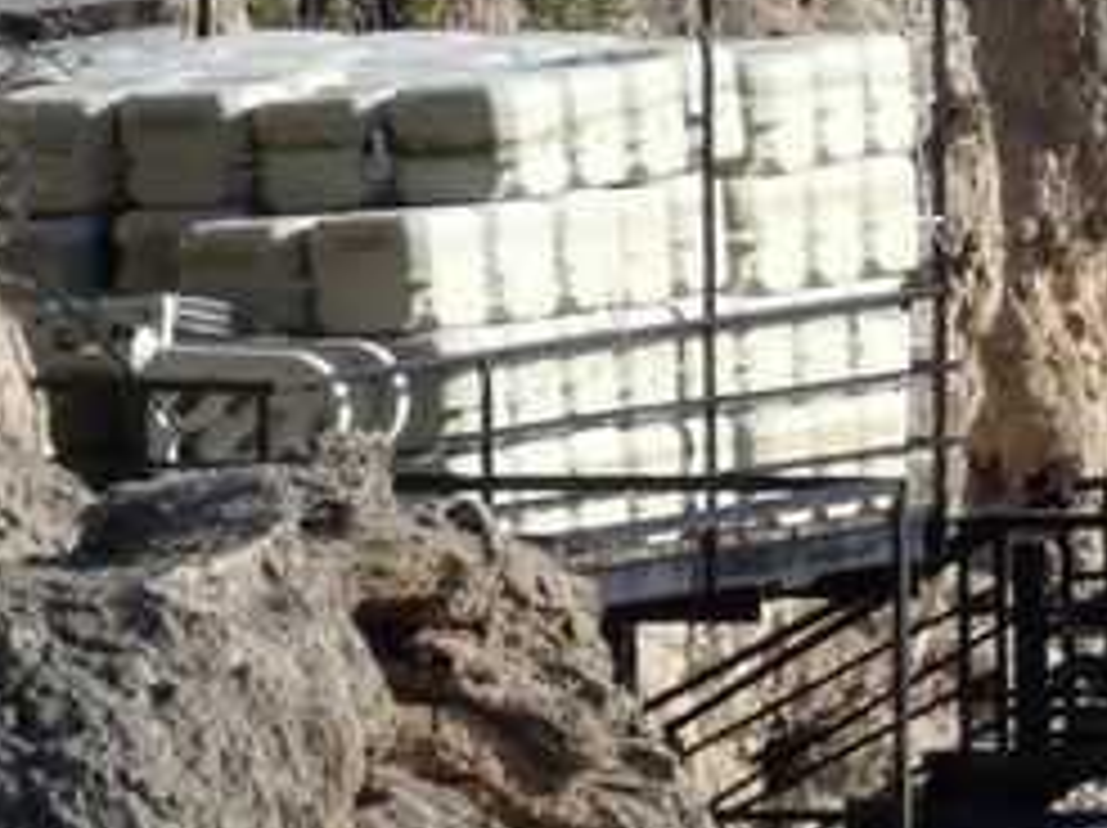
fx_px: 90925
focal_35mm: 2846
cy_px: -1382
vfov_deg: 0.5
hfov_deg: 0.7
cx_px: 2682
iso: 80
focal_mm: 89.5
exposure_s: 1/500
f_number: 5.6
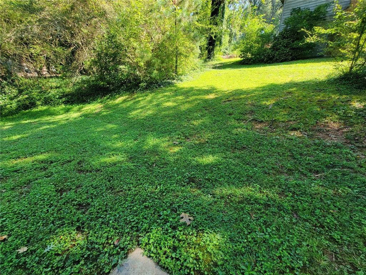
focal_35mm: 13
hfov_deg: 106.2
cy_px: 138
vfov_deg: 89.9
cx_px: 183
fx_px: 137
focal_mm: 2.2
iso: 50
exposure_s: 1/120
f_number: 2.2
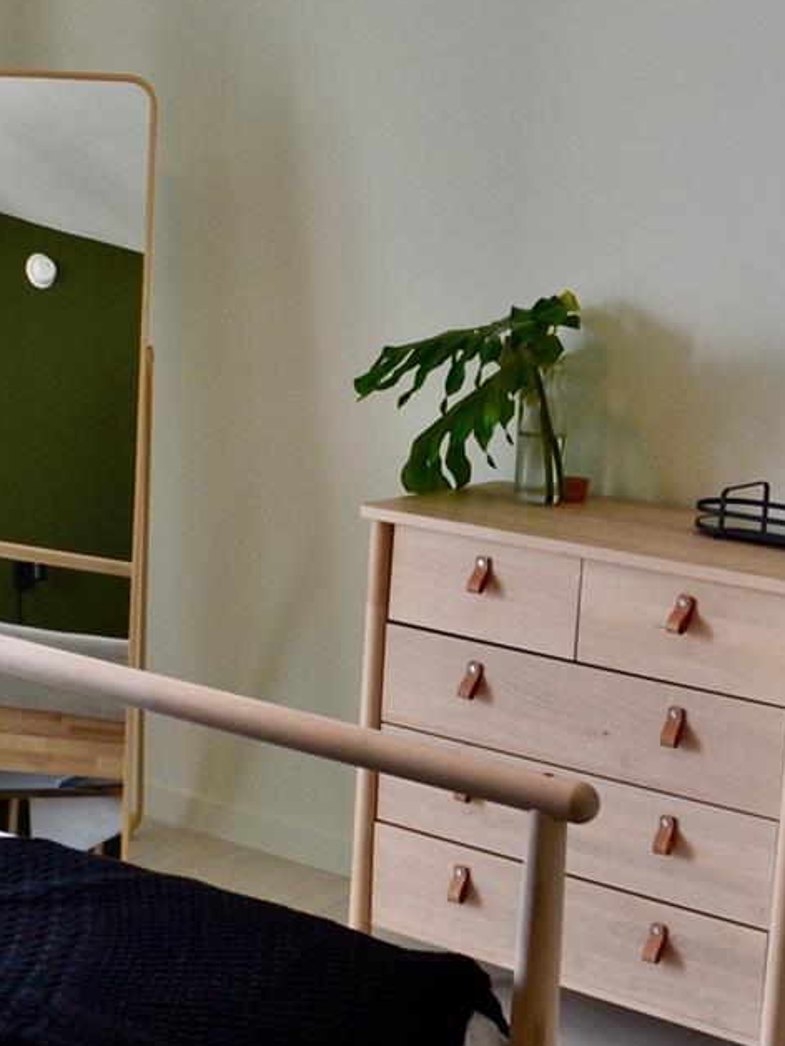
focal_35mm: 66
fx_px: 1995
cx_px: 235
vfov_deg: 29.2
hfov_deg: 22.1
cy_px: 371
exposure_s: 1/50
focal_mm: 18
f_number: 8
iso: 400
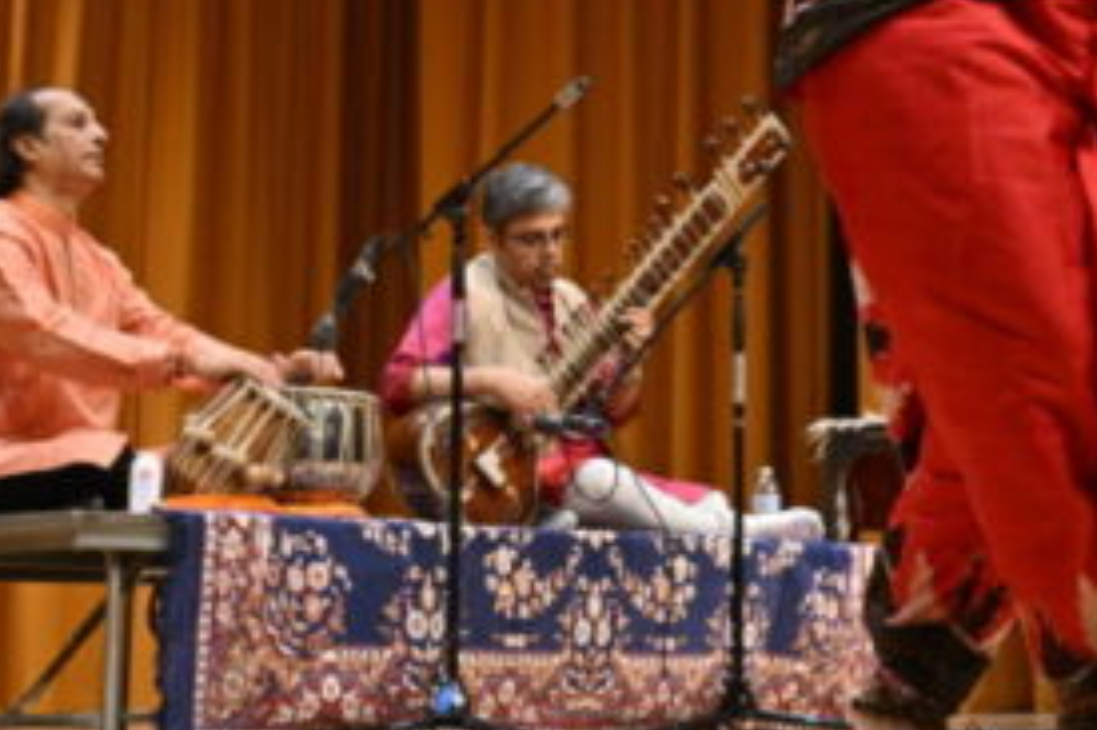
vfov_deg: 13.7
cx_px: 917
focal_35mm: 98
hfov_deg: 20.5
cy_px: -52
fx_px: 2984
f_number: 5.6
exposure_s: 1/200
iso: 1600
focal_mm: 34
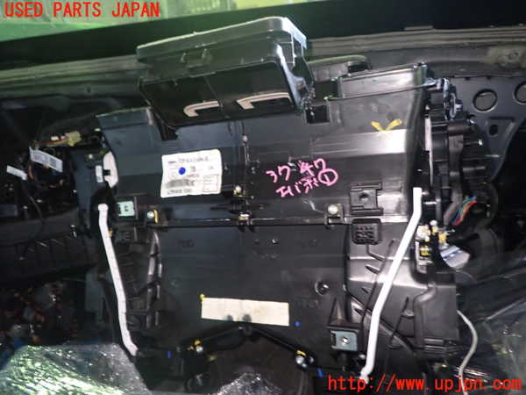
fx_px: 380
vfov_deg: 54.9
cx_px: 263
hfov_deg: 69.4
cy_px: 198
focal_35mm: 25
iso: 800
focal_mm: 4.5
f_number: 2
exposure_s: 1/20
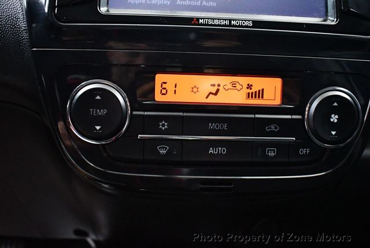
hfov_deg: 53.1
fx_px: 370
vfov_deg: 36.9
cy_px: 124
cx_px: 185
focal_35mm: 36
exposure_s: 1/60
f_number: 3.5
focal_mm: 18
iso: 9000
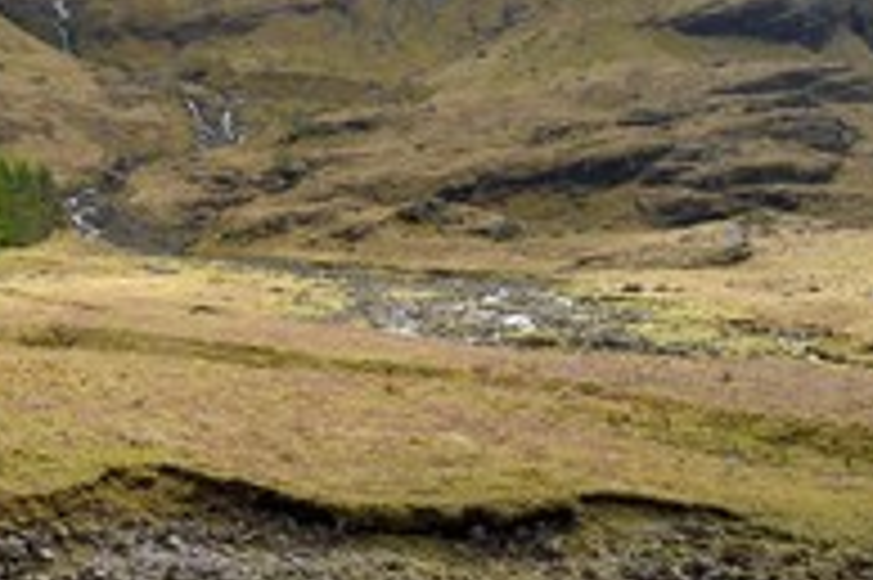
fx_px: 1260
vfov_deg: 25.4
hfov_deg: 33.8
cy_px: 94
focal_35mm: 52
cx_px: -58
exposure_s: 1/250
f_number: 11
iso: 200
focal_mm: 24
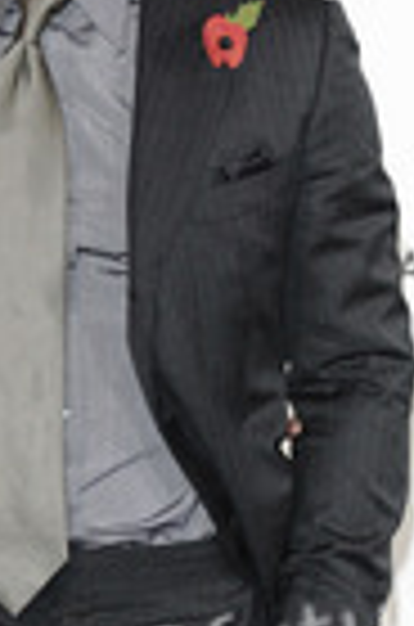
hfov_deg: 3.7
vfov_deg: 5.6
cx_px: -130
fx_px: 6431
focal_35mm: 371
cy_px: 468
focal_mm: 86
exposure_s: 1/250
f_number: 4.5
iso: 320
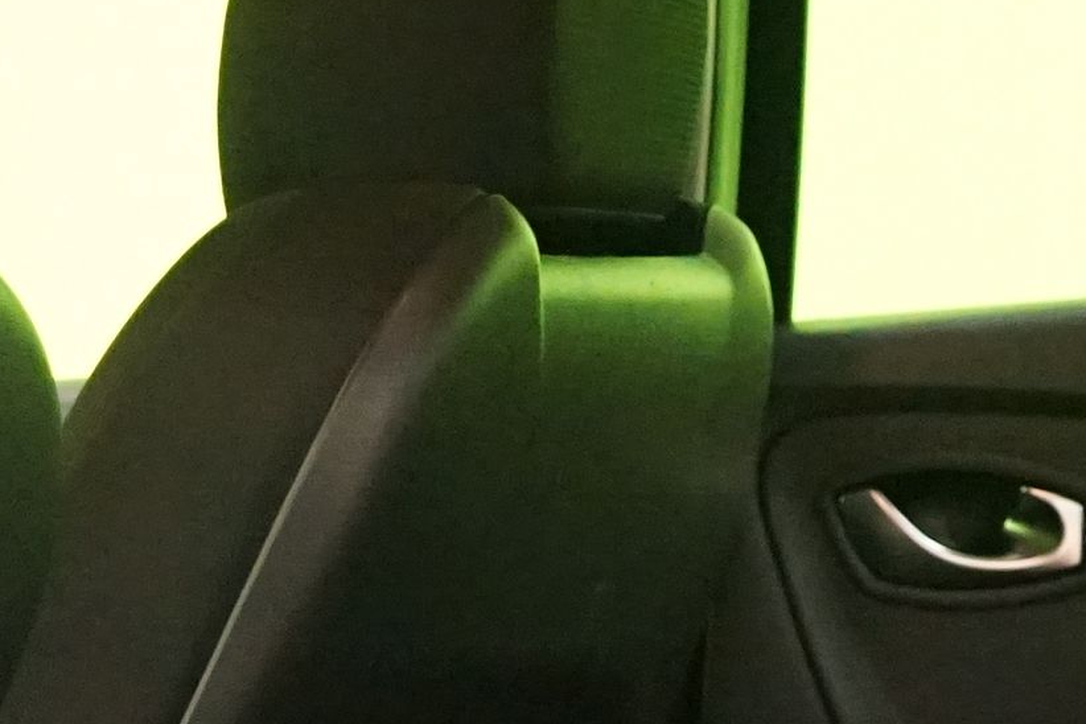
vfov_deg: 9.8
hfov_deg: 15.2
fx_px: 4042
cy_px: 1168
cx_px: 835
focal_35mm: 134
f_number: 3.5
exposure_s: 1/25
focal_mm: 28
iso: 6400
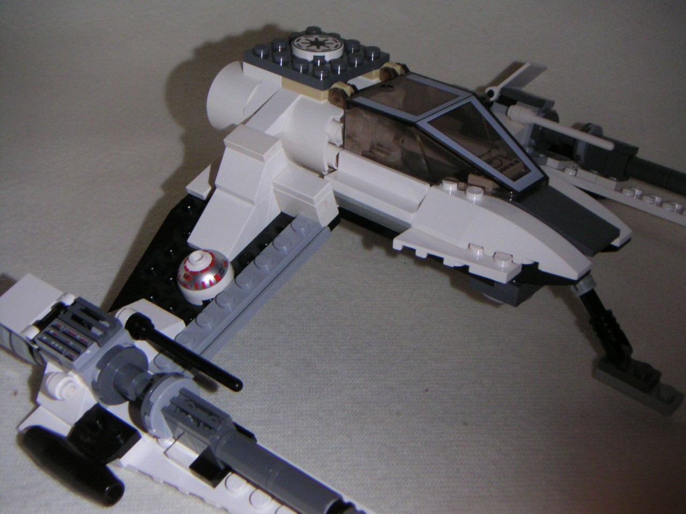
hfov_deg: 37.5
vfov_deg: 28.6
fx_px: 1011
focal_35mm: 51
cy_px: 257
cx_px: 343
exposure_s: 1/45
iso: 200
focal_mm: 6.7
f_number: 6.7
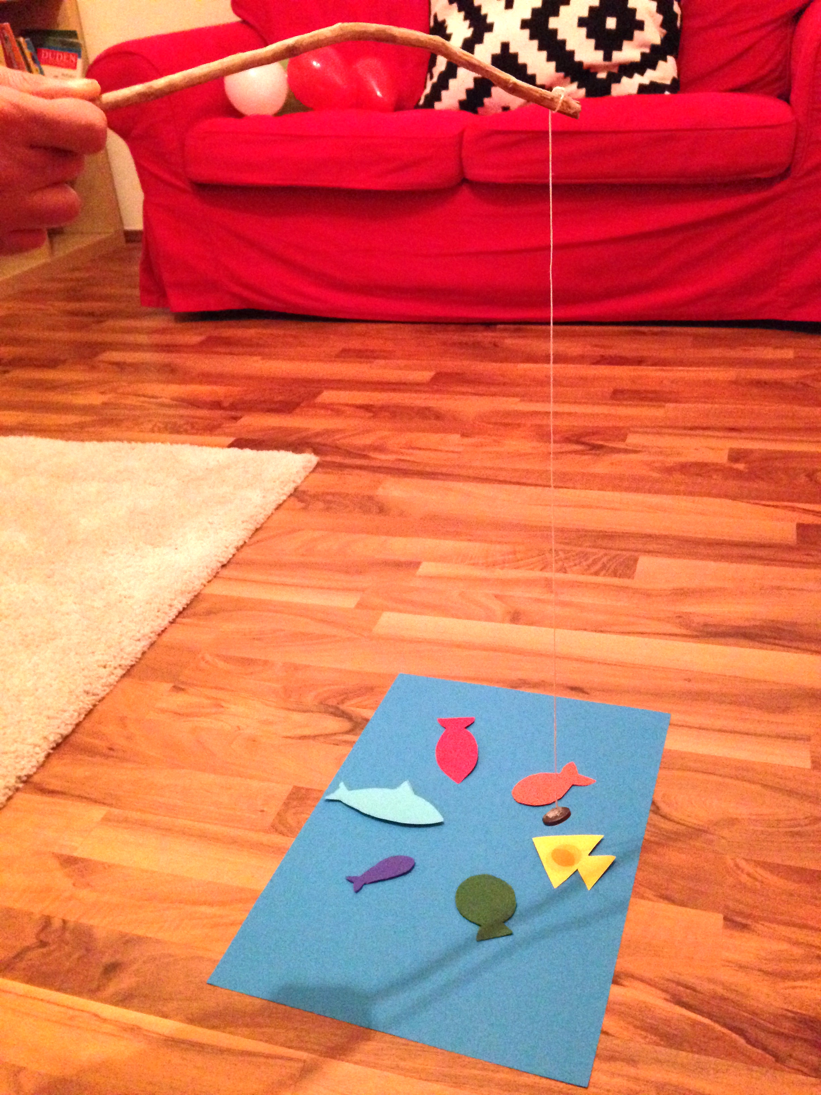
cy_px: 548
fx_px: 1044
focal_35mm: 33
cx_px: 410
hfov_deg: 42.9
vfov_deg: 55.4
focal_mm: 4.12
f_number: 2.4
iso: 800
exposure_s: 1/15
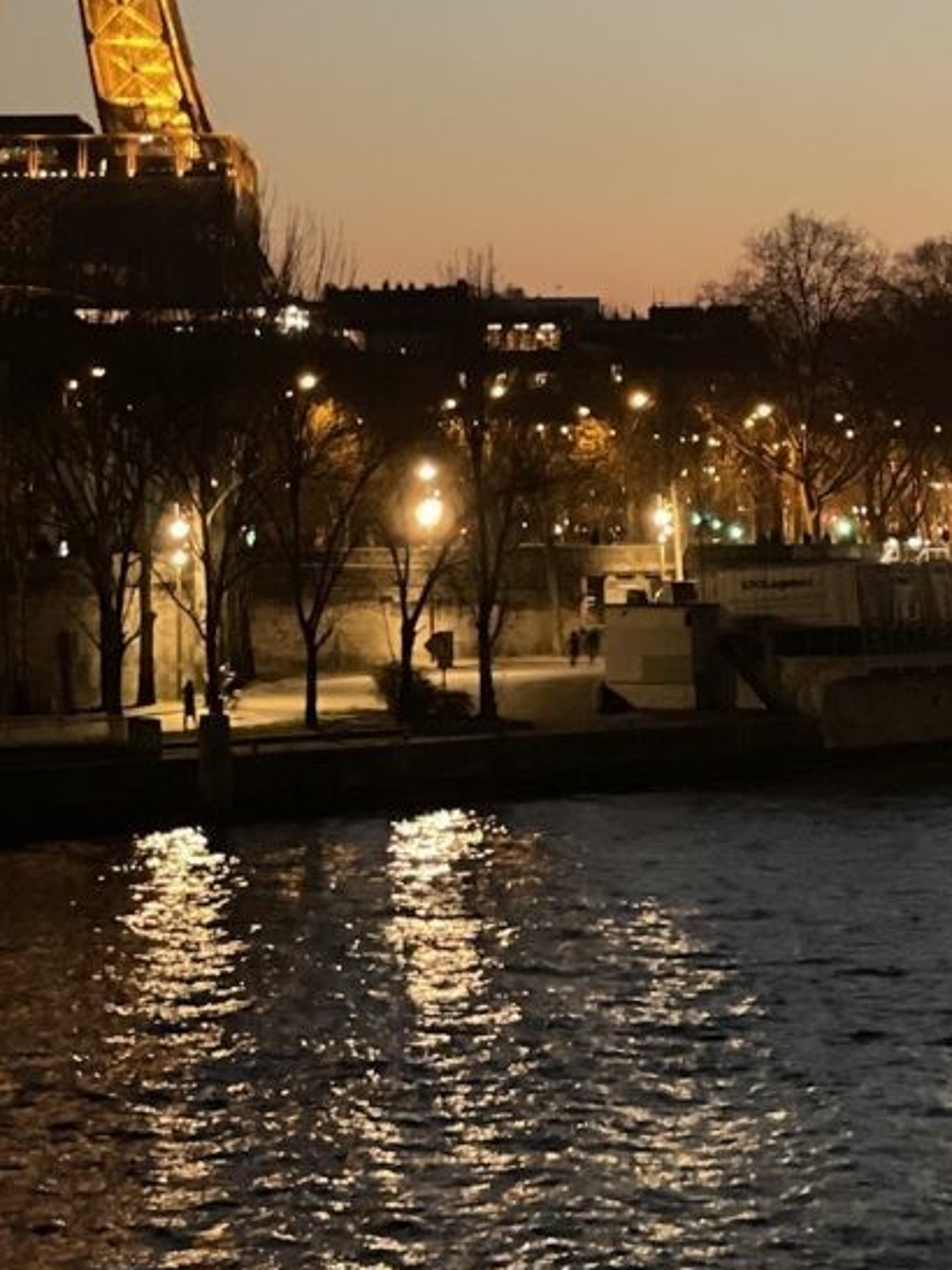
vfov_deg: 14.0
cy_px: -274
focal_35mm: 137
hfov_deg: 10.8
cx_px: 172
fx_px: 5026
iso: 500
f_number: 2
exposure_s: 1/14
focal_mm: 6
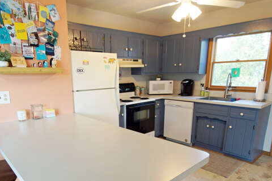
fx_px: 181
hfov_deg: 73.6
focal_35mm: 24
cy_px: 116
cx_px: 122
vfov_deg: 52.3
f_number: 4
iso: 400
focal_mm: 10
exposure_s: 1/60
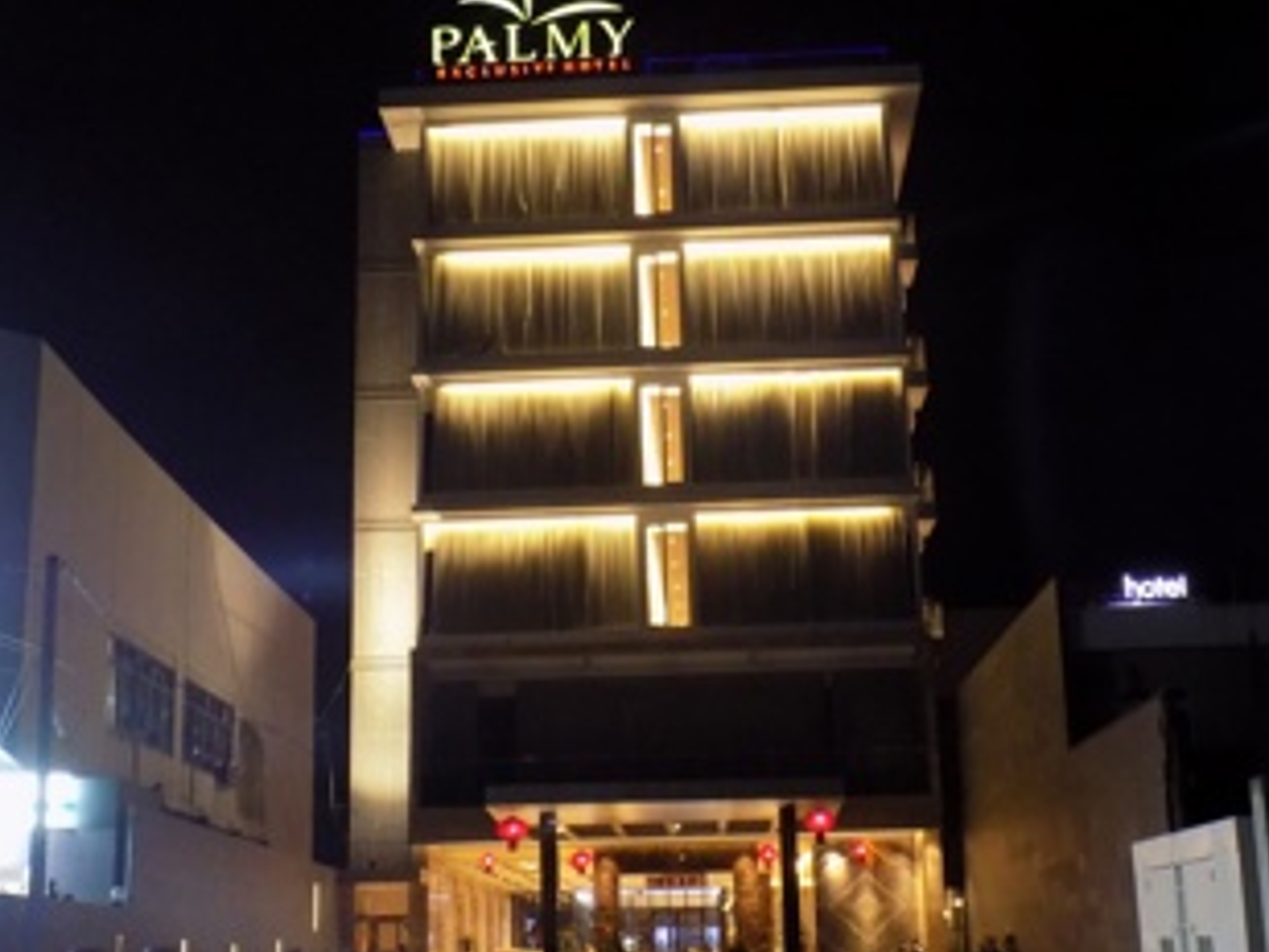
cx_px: 577
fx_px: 1760
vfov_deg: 30.3
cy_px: 515
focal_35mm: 48
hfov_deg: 39.6
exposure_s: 1/4
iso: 400
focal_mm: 6.6
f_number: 3.5
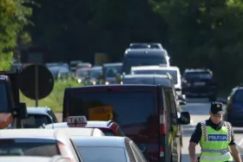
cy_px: 159
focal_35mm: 813
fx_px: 5490
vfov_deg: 1.7
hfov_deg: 2.5
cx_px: 245
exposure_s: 1/1250
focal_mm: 300
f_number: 5.6
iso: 500
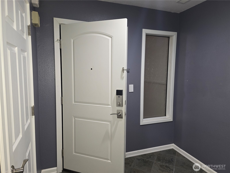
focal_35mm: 23
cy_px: 86
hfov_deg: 73.9
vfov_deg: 58.9
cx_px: 115
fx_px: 153
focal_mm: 6.3
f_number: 1.7
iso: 125
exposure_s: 1/24
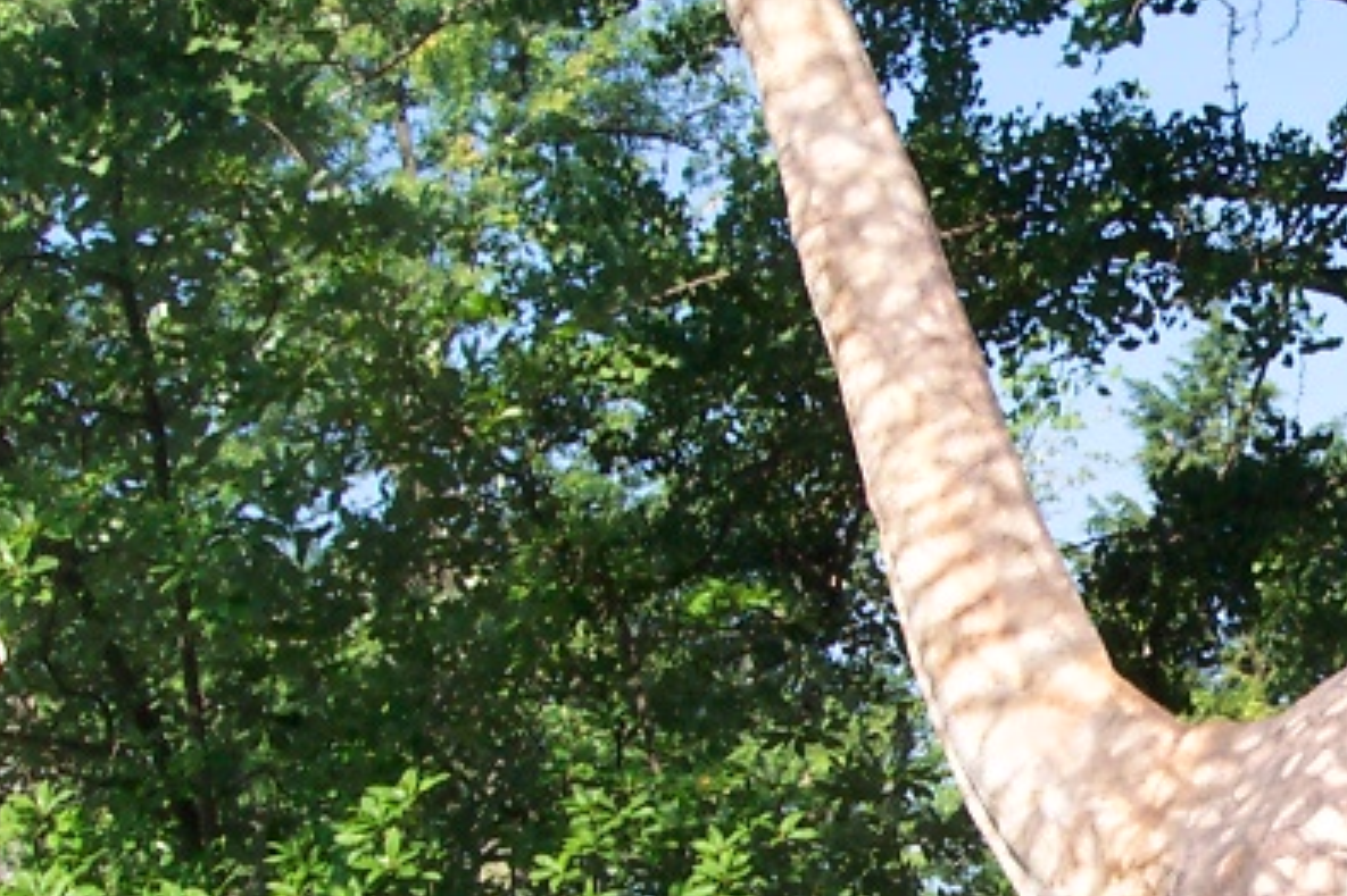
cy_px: 566
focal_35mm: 104
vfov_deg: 13.1
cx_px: 1391
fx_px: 3890
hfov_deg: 19.0
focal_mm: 8
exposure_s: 1/350
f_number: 4.8
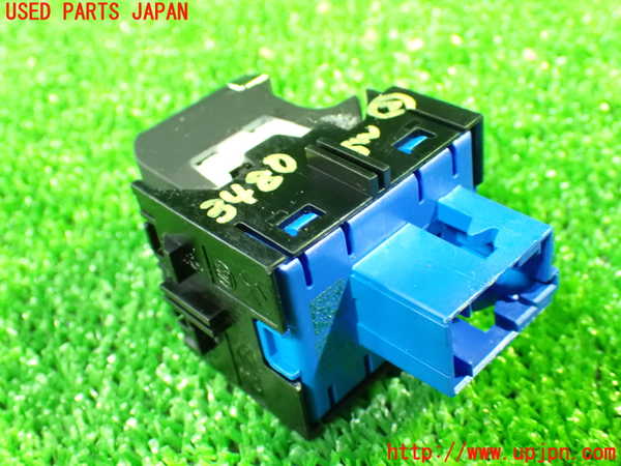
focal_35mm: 44
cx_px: 310
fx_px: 789
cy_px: 233
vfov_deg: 32.9
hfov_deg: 42.9
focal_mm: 7.84
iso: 1600
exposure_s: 1/15
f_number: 2.9
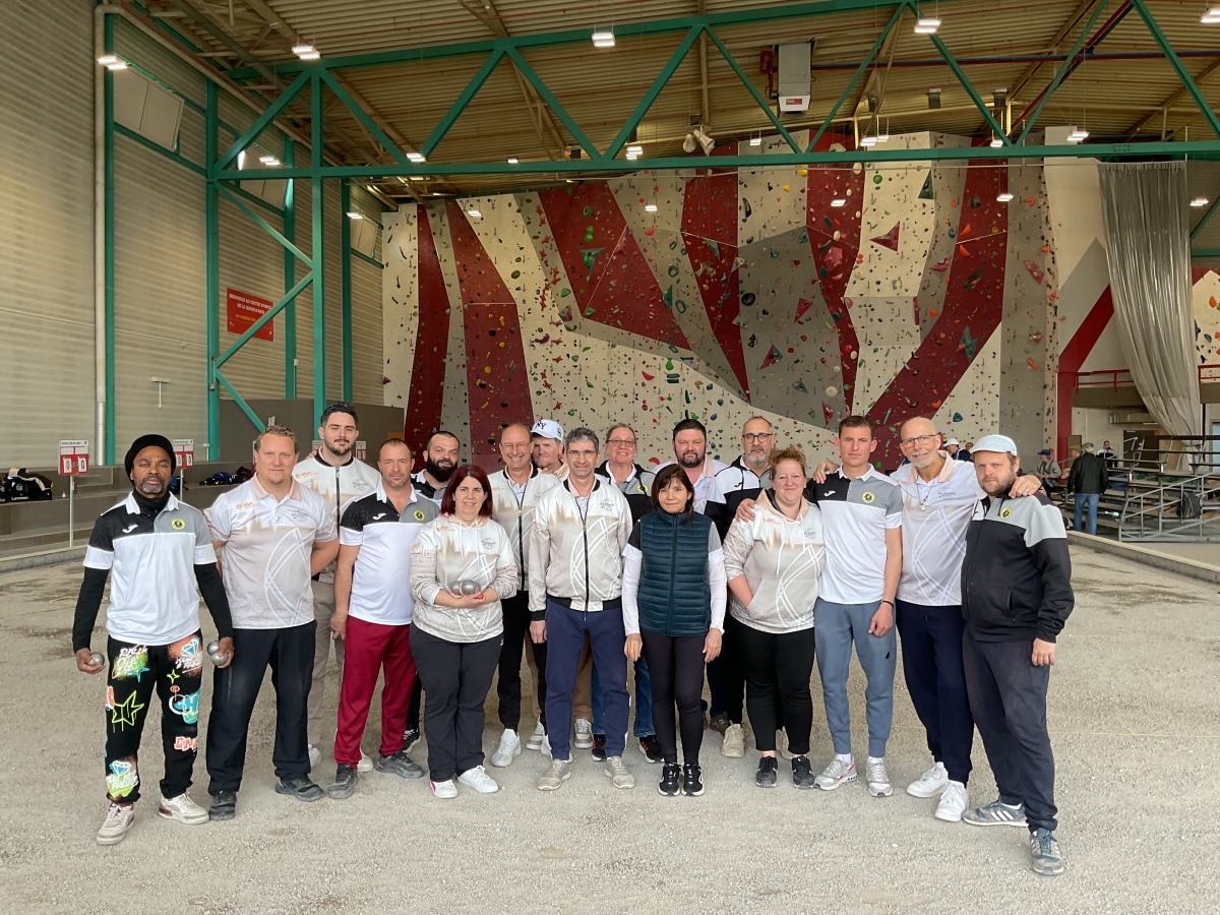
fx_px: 1022
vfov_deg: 48.2
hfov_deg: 61.7
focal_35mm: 29
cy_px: 458
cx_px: 610
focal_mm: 3
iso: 40
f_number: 1.8
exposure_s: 1/120
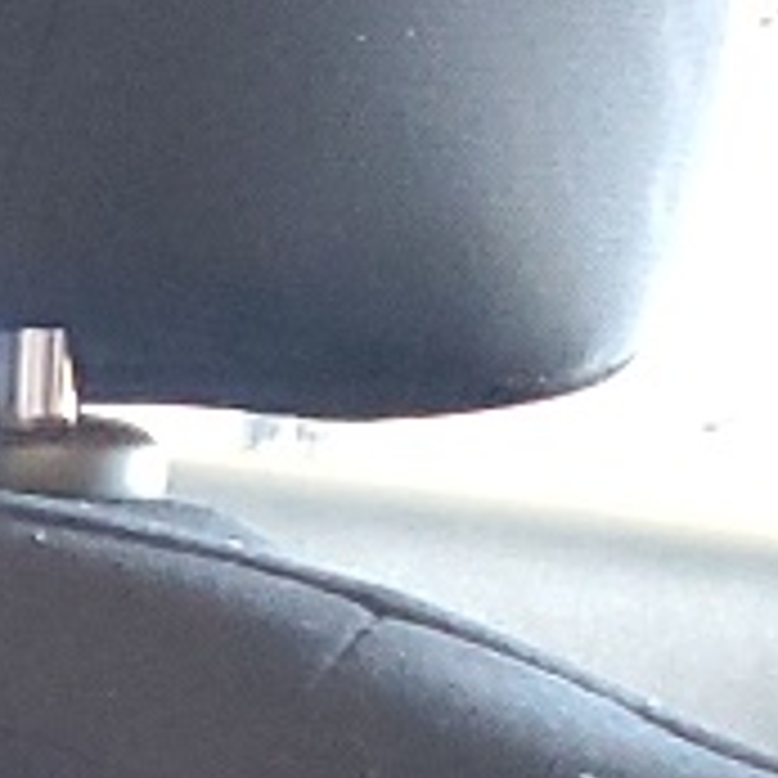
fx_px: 5391
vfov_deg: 7.8
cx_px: -1390
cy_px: 1718
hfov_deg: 7.5
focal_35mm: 212
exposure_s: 1/30
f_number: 1.5
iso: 296
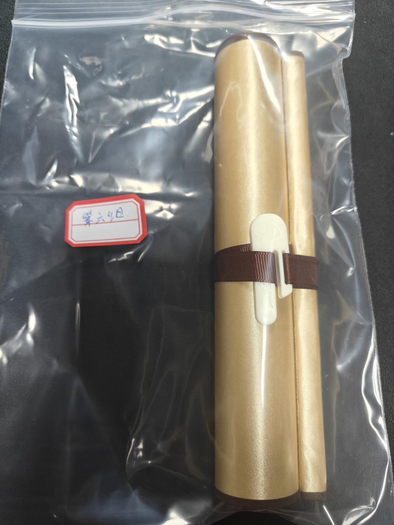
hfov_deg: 56.8
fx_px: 364
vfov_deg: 71.6
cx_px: 197
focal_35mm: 24
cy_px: 262
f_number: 1.8
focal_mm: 5.59
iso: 125
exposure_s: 1/50
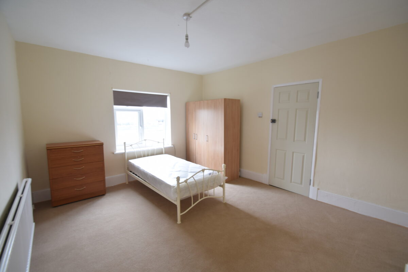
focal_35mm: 15
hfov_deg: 100.3
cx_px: 204
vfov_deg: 77.4
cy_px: 136
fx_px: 170
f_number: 5
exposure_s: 1/5
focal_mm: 10
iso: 100
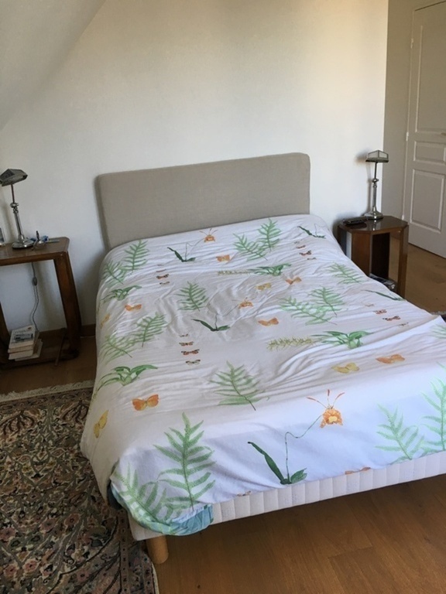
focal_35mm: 29
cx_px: 223
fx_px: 498
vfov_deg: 61.7
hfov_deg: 48.2
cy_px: 297
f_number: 2.2
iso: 50
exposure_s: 1/33
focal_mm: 4.15
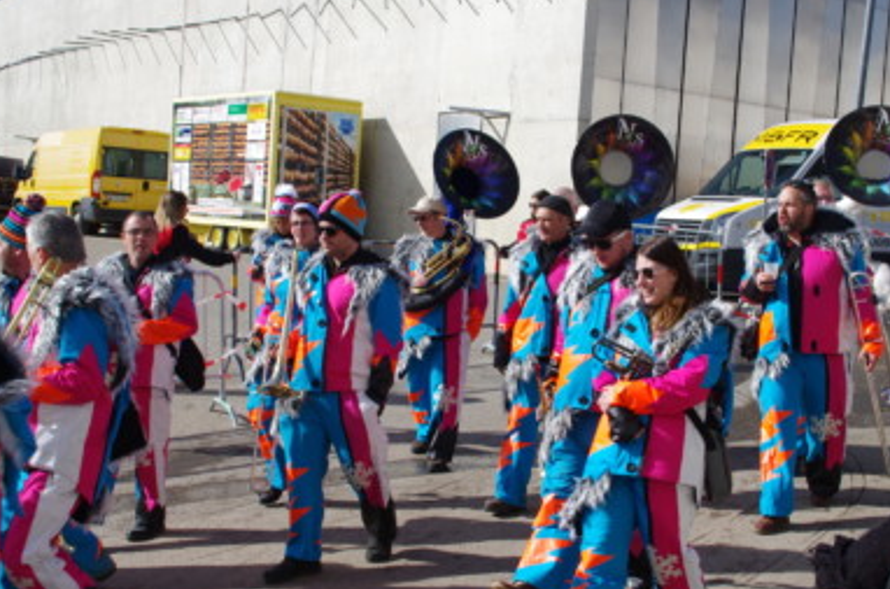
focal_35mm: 55
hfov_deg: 36.3
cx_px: 494
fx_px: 1357
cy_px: 283
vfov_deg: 24.5
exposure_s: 1/160
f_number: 11
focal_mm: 28
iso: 100
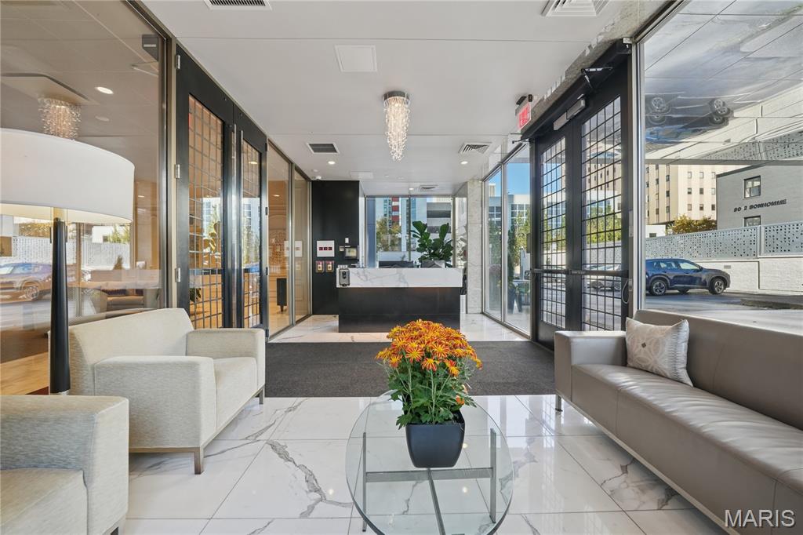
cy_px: 268
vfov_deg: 85.4
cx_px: 402
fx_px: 290
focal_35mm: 13
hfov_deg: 108.3
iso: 400
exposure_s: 1/30
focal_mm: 13
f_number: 8
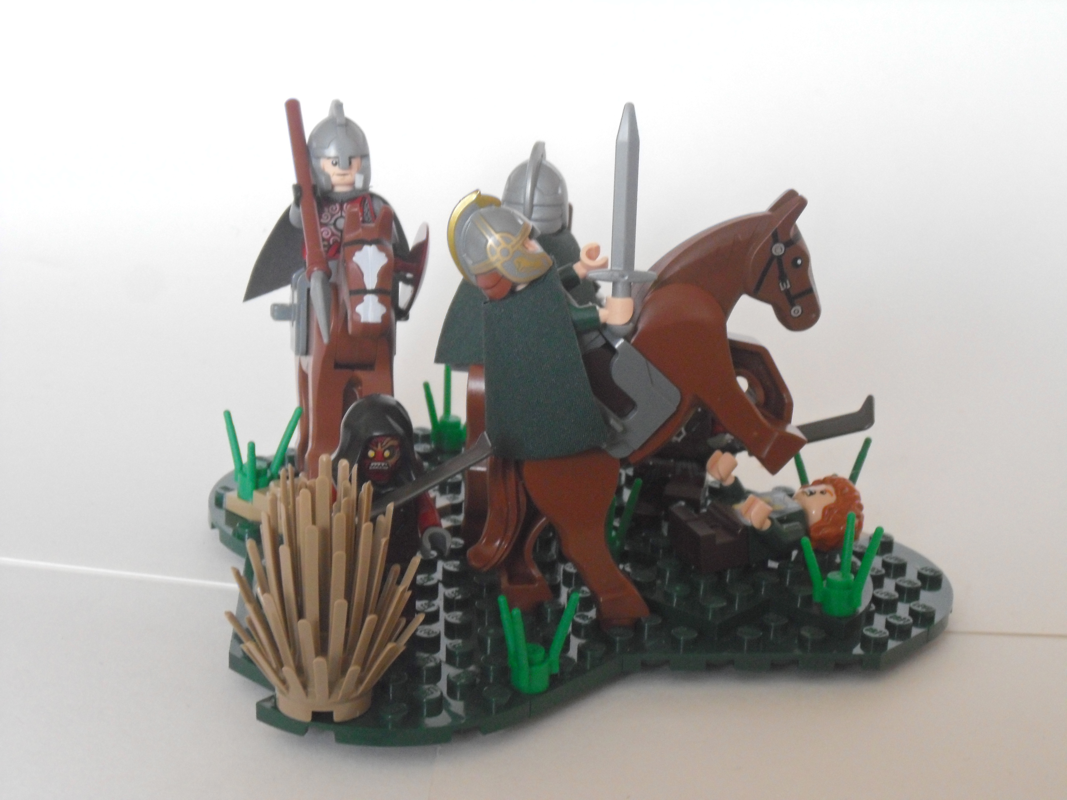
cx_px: 534
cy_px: 400
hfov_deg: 27.4
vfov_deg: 20.7
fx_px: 2188
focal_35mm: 71
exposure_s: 1/22
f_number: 6.1
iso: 400
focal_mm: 12.76
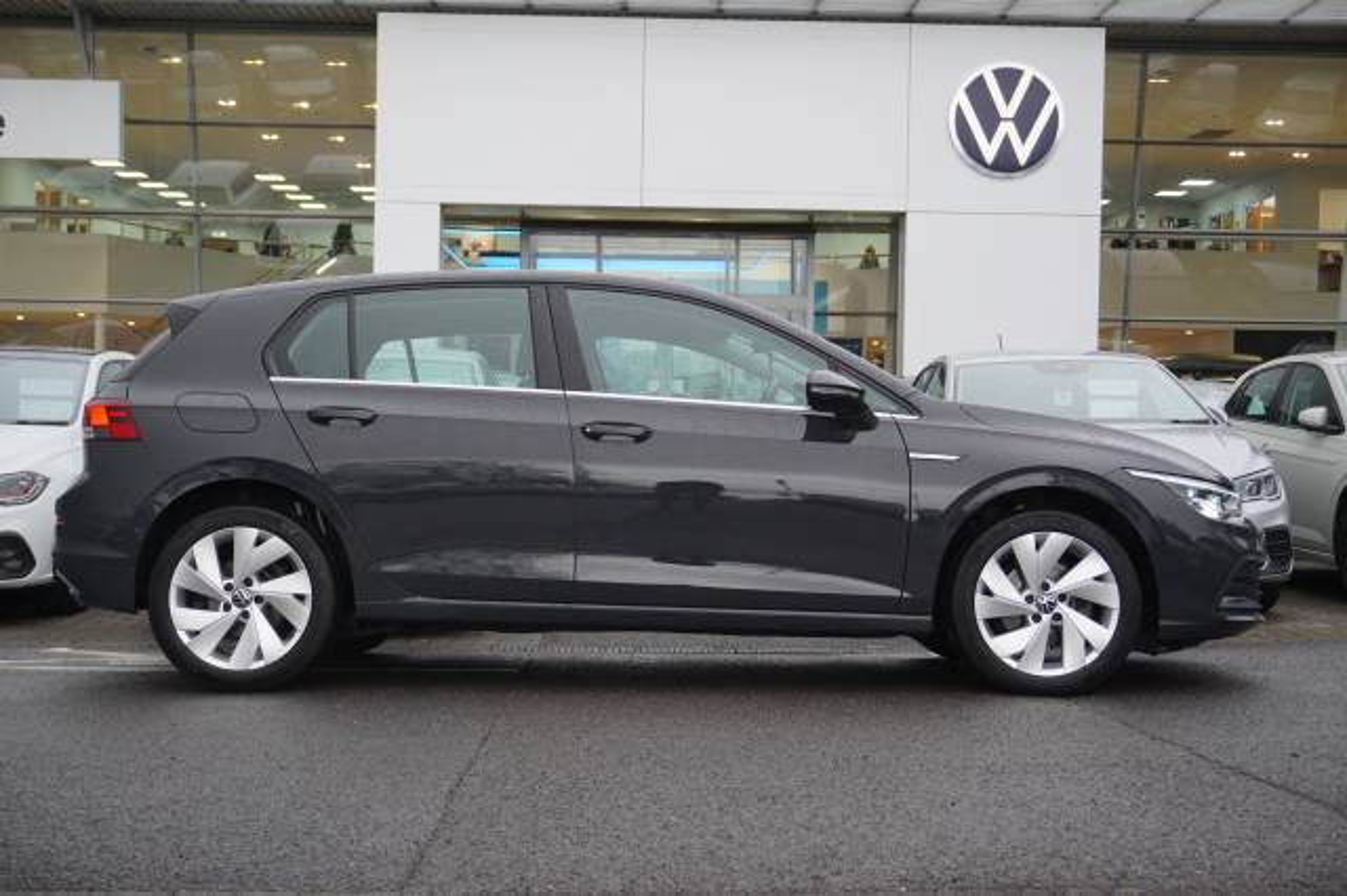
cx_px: 674
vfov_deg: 28.9
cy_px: 448
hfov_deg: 42.3
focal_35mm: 46
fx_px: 1739
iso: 1600
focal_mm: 31
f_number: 5
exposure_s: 1/160
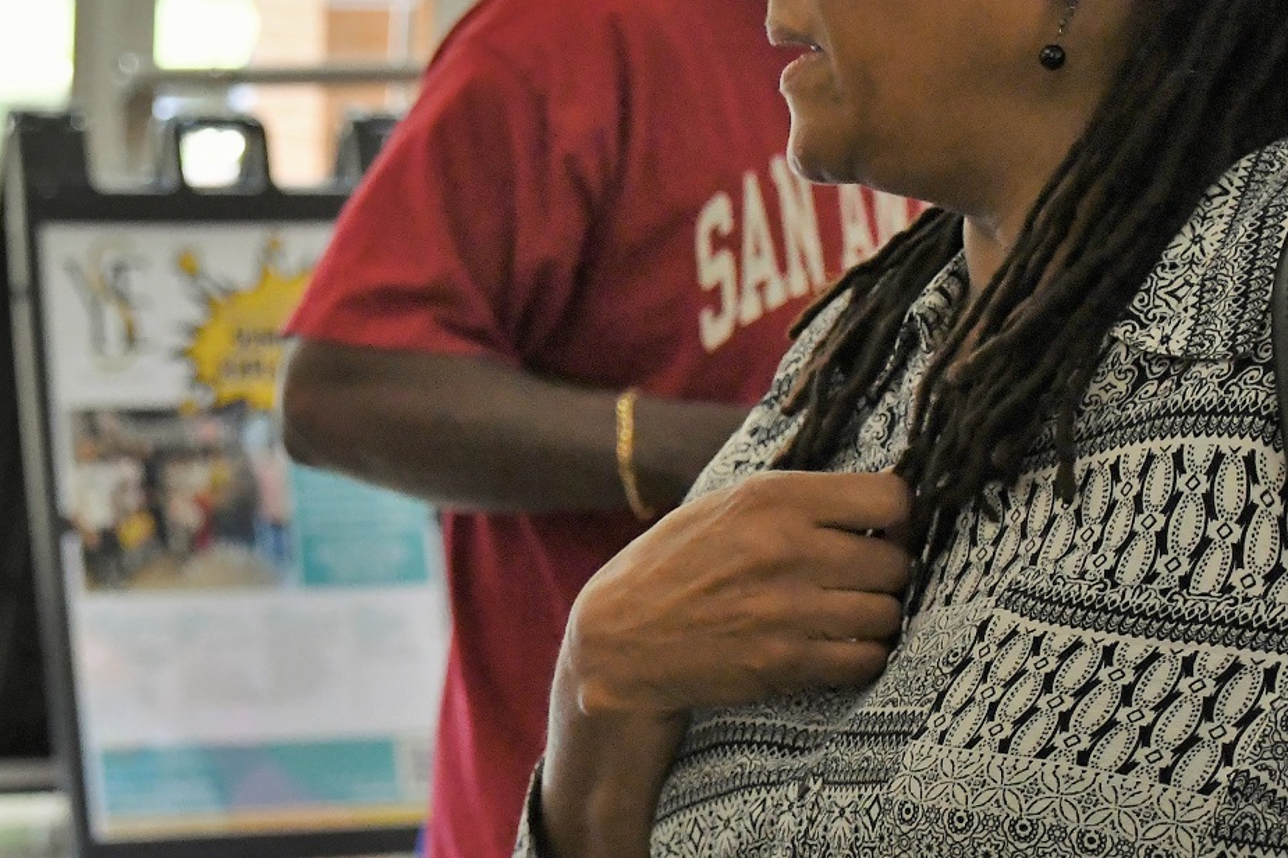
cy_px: 395
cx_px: 201
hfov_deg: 12.8
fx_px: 5686
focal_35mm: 159
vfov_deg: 8.6
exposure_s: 1/640
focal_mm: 44
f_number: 4.5
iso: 3200
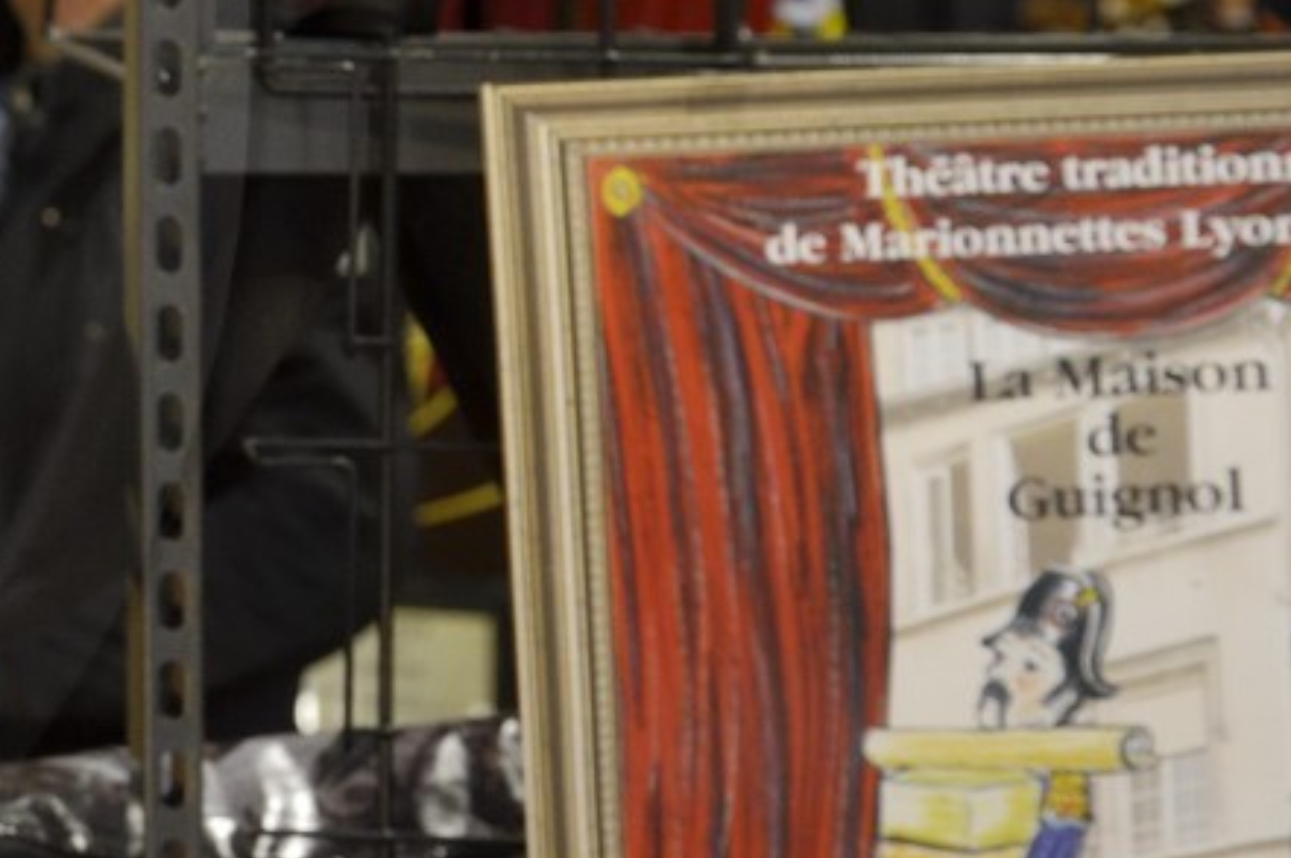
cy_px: 56
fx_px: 4549
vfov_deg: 10.7
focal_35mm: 127
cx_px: -957
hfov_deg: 14.4
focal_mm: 35
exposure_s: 1/50
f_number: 5.6
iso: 800
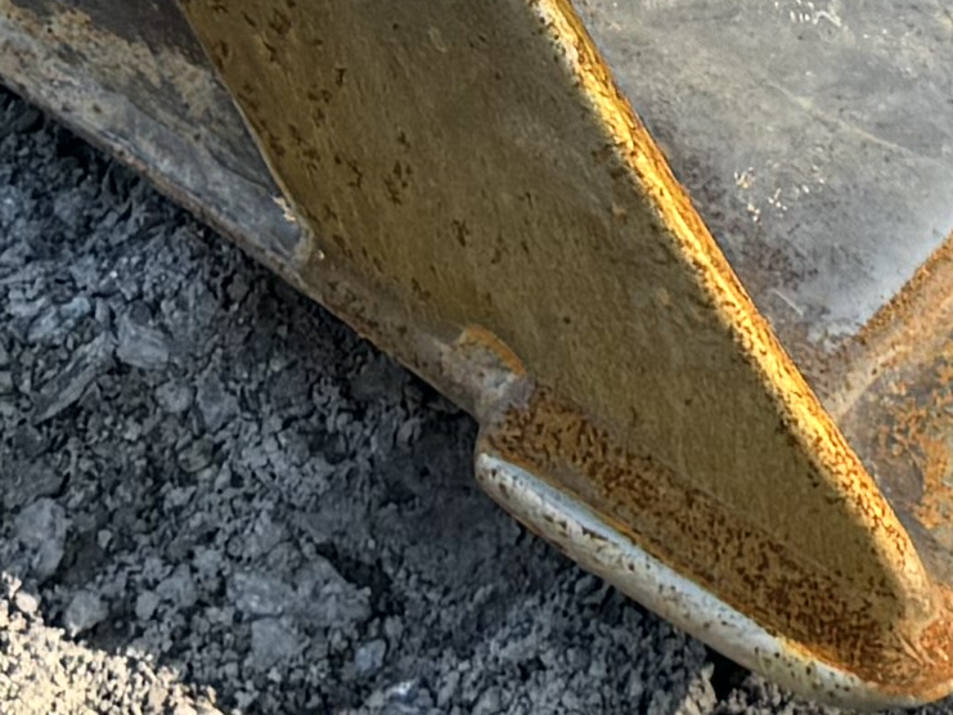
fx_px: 5094
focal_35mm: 185
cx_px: 1177
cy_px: -1193
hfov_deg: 10.5
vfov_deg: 7.4
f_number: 1.78
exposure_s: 1/436
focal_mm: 6.76
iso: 80
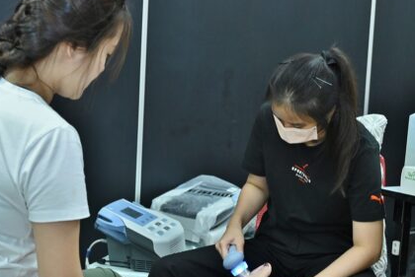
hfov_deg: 25.3
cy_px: 182
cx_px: 179
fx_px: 923
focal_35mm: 80
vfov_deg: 17.1
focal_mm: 56
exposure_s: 1/60
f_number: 5.6
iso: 2500
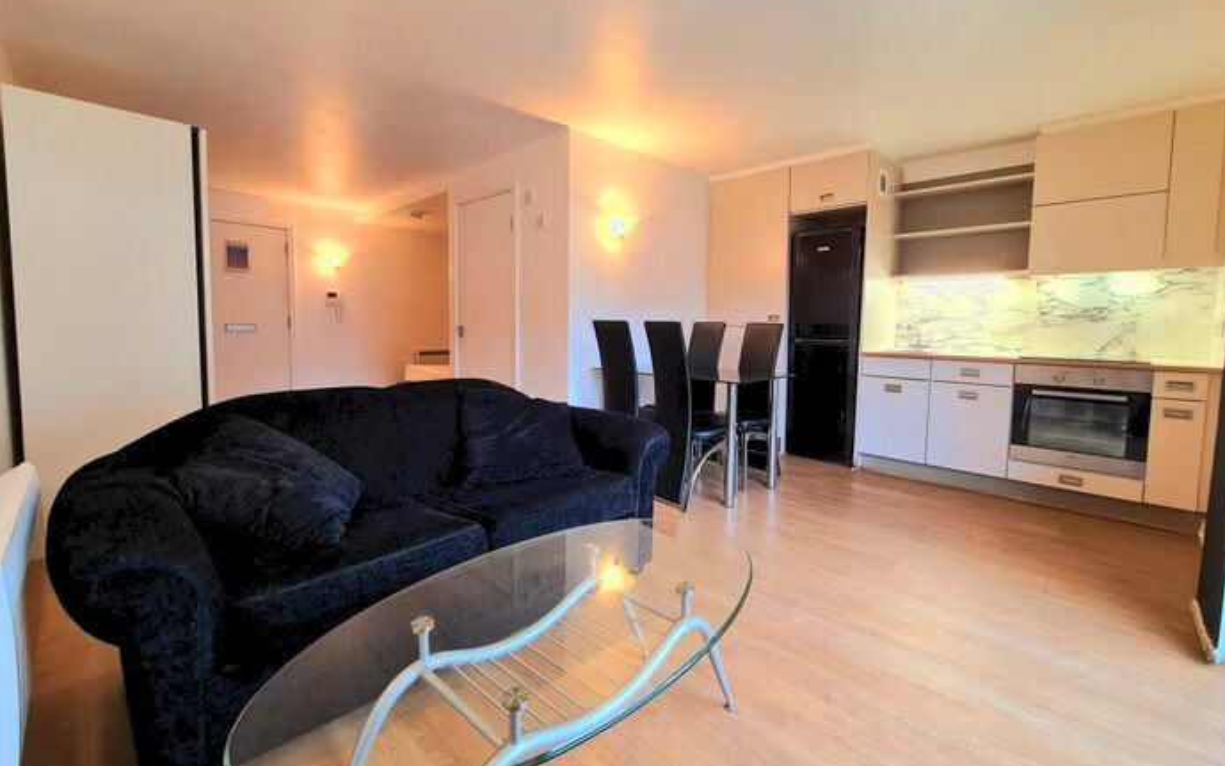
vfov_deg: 78.6
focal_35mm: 14
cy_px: 363
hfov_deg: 105.3
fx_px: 468
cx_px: 621
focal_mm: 2.22
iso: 250
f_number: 2.2
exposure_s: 1/50
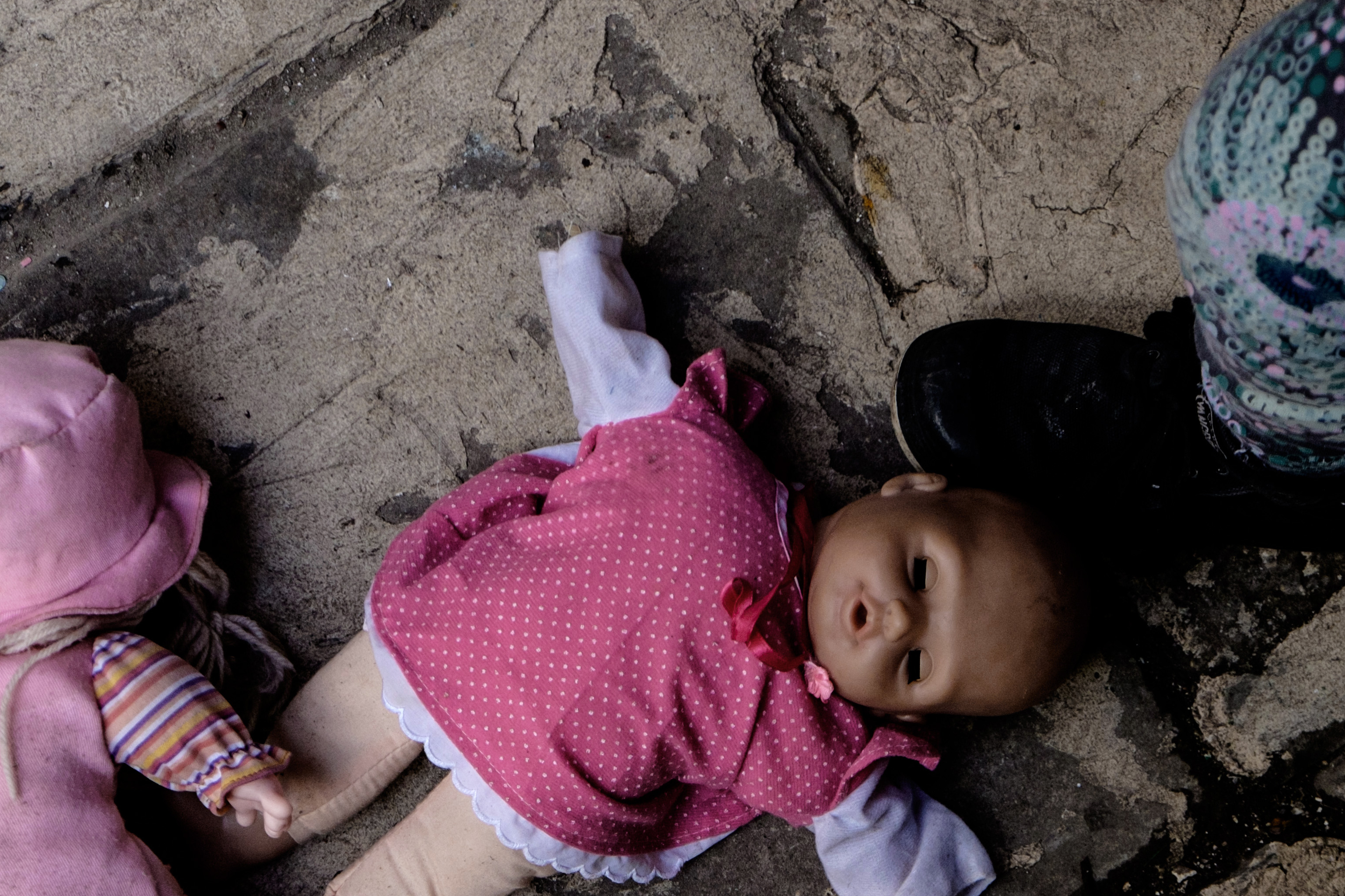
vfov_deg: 15.8
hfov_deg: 23.6
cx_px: 513
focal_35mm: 86
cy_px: 652
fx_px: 3213
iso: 800
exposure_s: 1/500
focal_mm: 35.8
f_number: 4.5
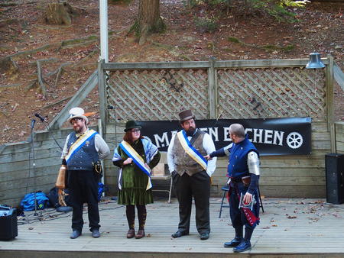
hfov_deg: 19.6
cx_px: 172
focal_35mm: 100
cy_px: 129
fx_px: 994
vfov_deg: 14.8
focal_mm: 21.2
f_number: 2.8
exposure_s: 1/60
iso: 400
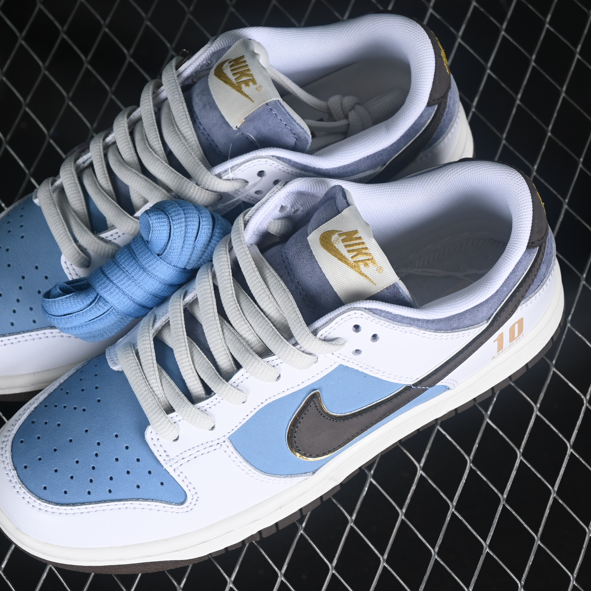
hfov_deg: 18.1
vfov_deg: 18.1
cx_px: 247
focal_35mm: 96
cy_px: 295
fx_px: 1854
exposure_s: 1/80
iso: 160
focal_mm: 50
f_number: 7.1
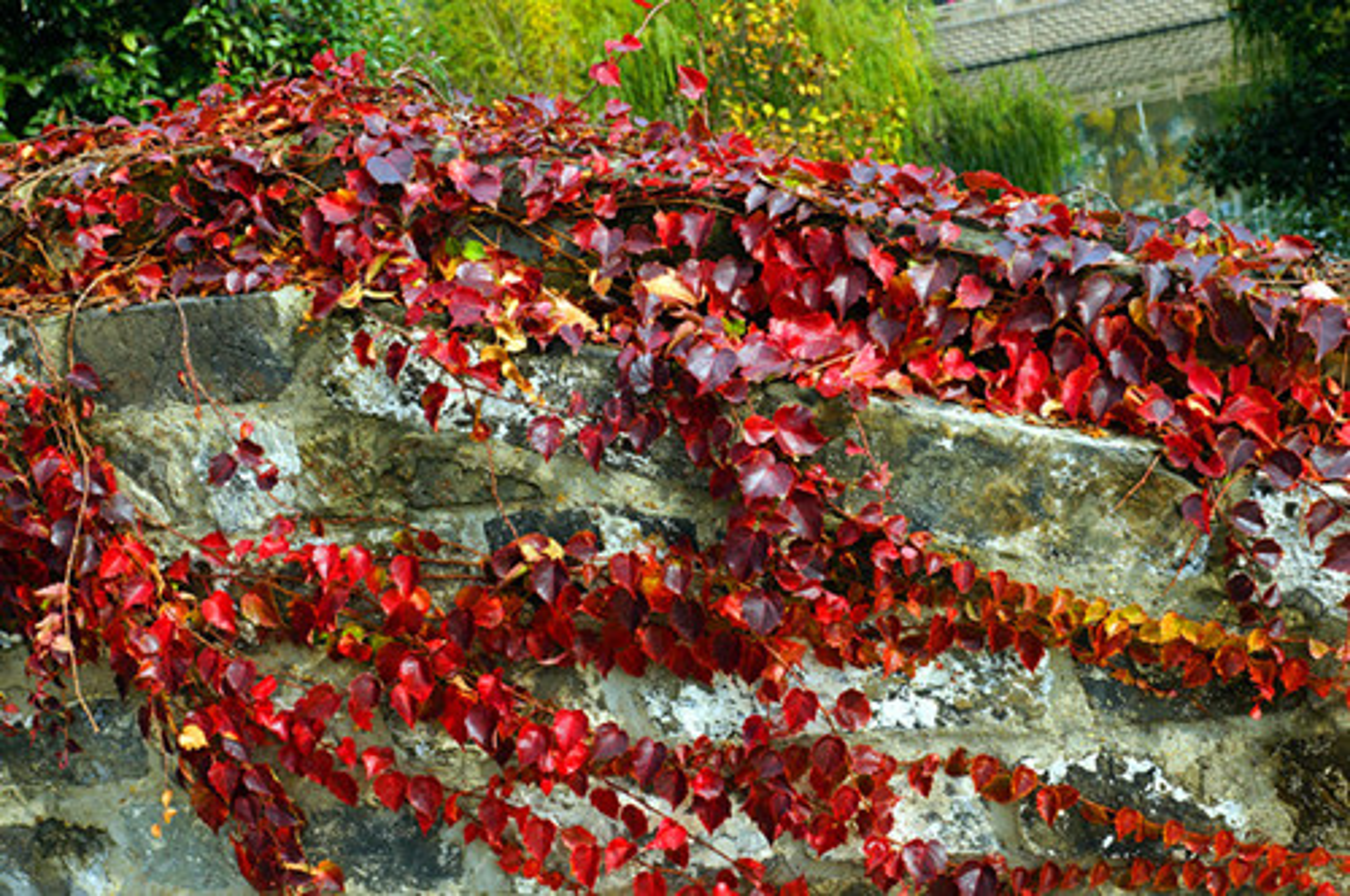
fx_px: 1685
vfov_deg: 29.8
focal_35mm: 45
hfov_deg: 43.7
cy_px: 448
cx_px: 675
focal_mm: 30
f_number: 7.1
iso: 100
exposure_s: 1/80
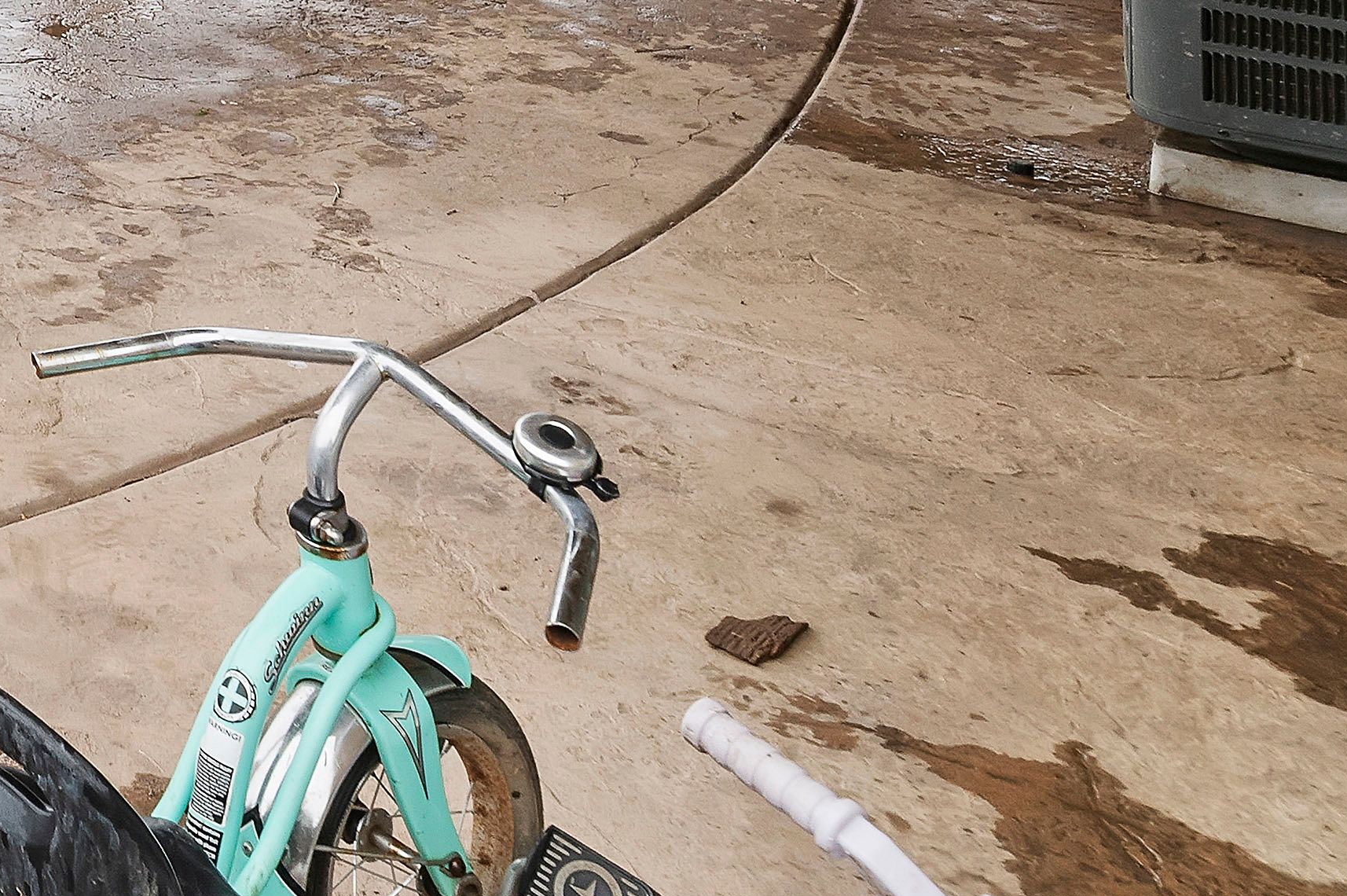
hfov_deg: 22.9
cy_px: -632
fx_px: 2243
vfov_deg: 18.5
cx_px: -932
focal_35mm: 60
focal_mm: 17
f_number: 10
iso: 500
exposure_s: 1/100
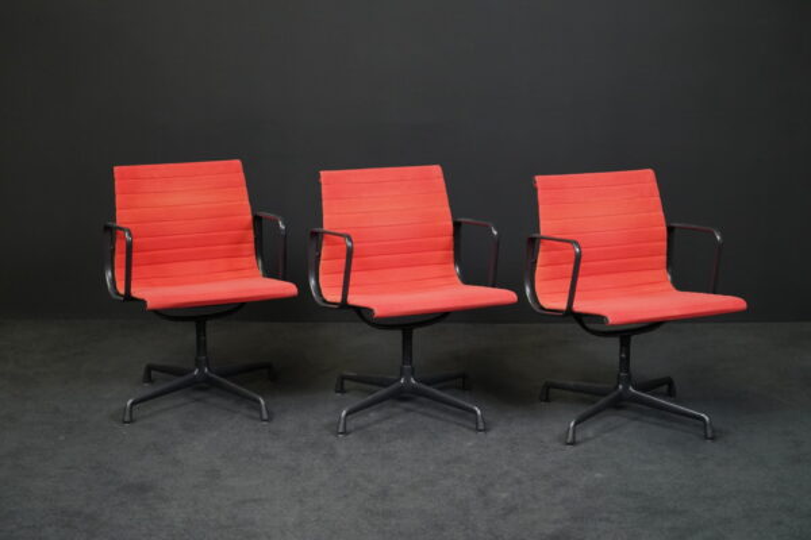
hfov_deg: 32.9
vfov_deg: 22.3
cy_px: 270
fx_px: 1374
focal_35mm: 61
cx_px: 406
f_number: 7.1
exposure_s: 1/160
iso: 5000
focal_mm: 61
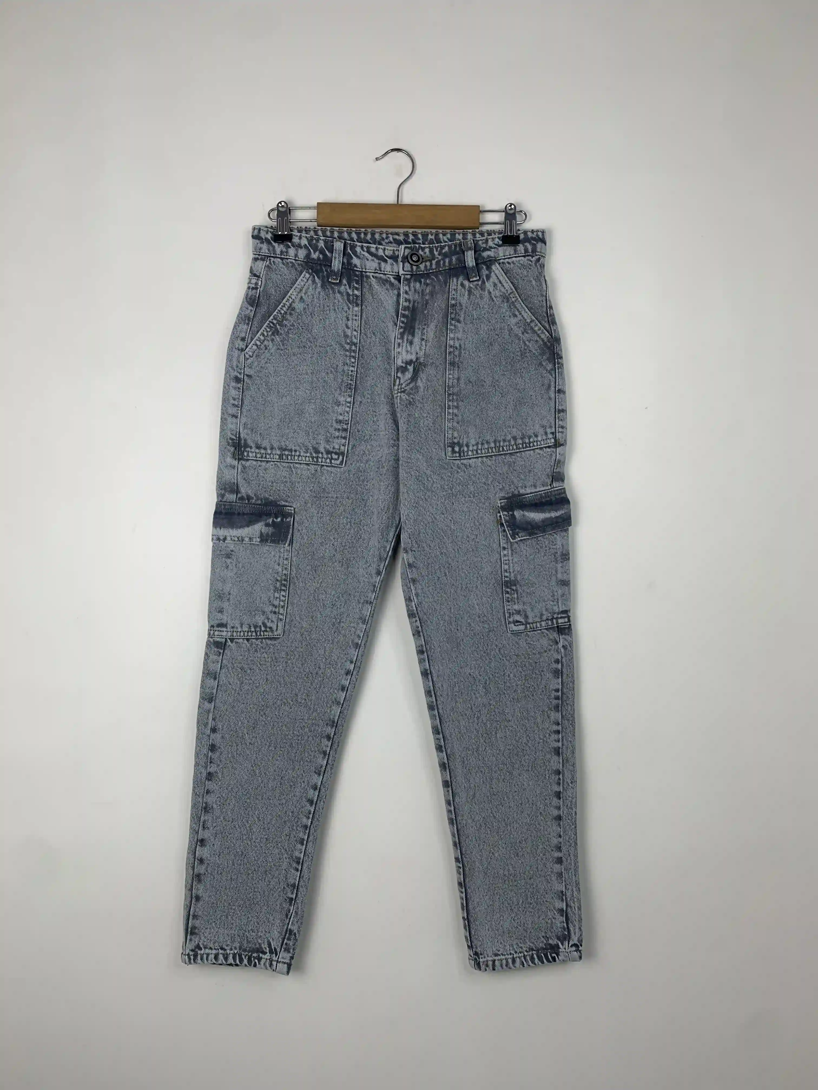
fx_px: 819
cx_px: 409
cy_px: 545
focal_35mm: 26
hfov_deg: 53.1
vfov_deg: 67.3
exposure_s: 1/149
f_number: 1.8
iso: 25
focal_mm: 4.25
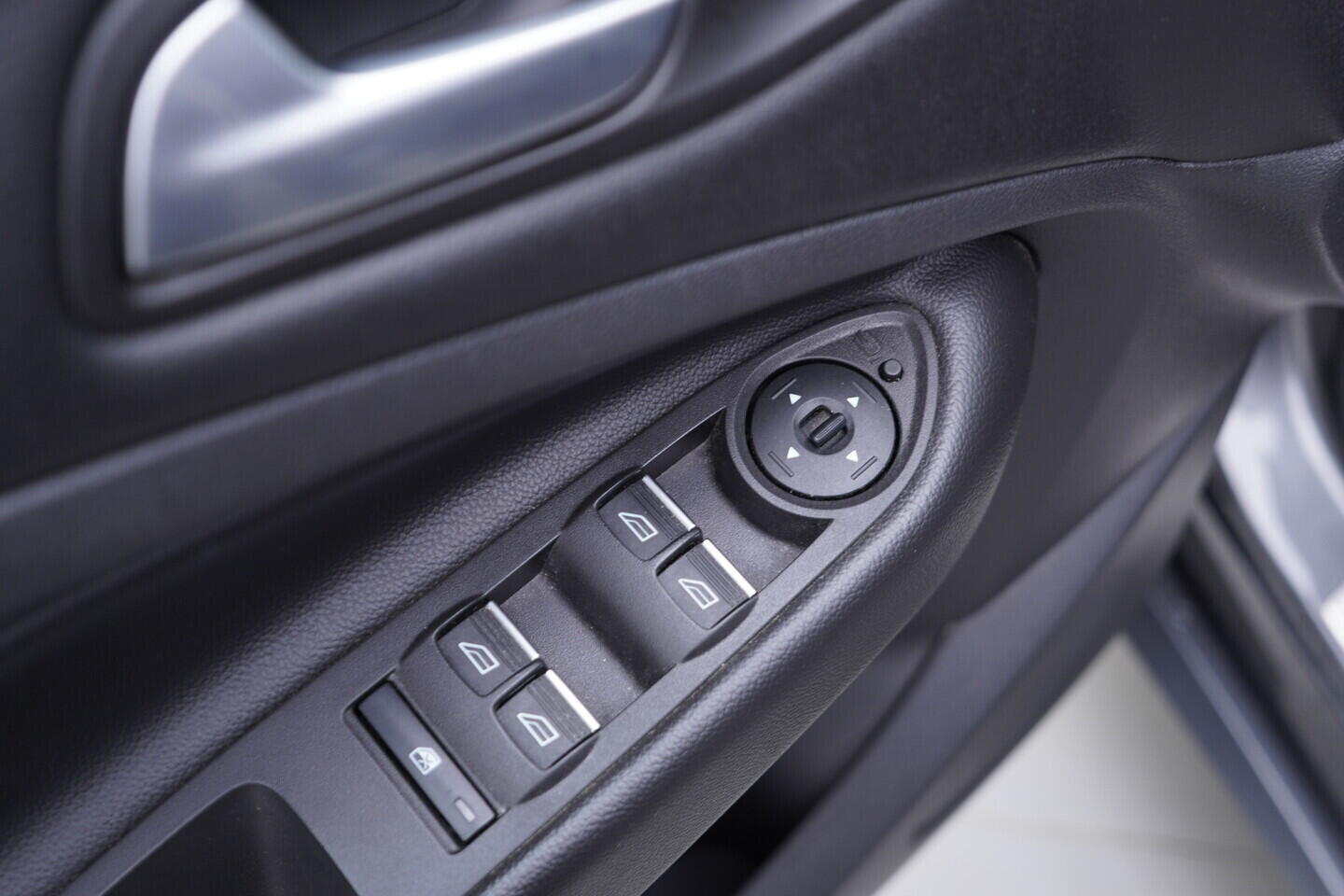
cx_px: 672
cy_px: 448
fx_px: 1344
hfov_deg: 53.1
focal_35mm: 36
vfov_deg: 36.9
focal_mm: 24
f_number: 2.8
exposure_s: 1/40
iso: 250
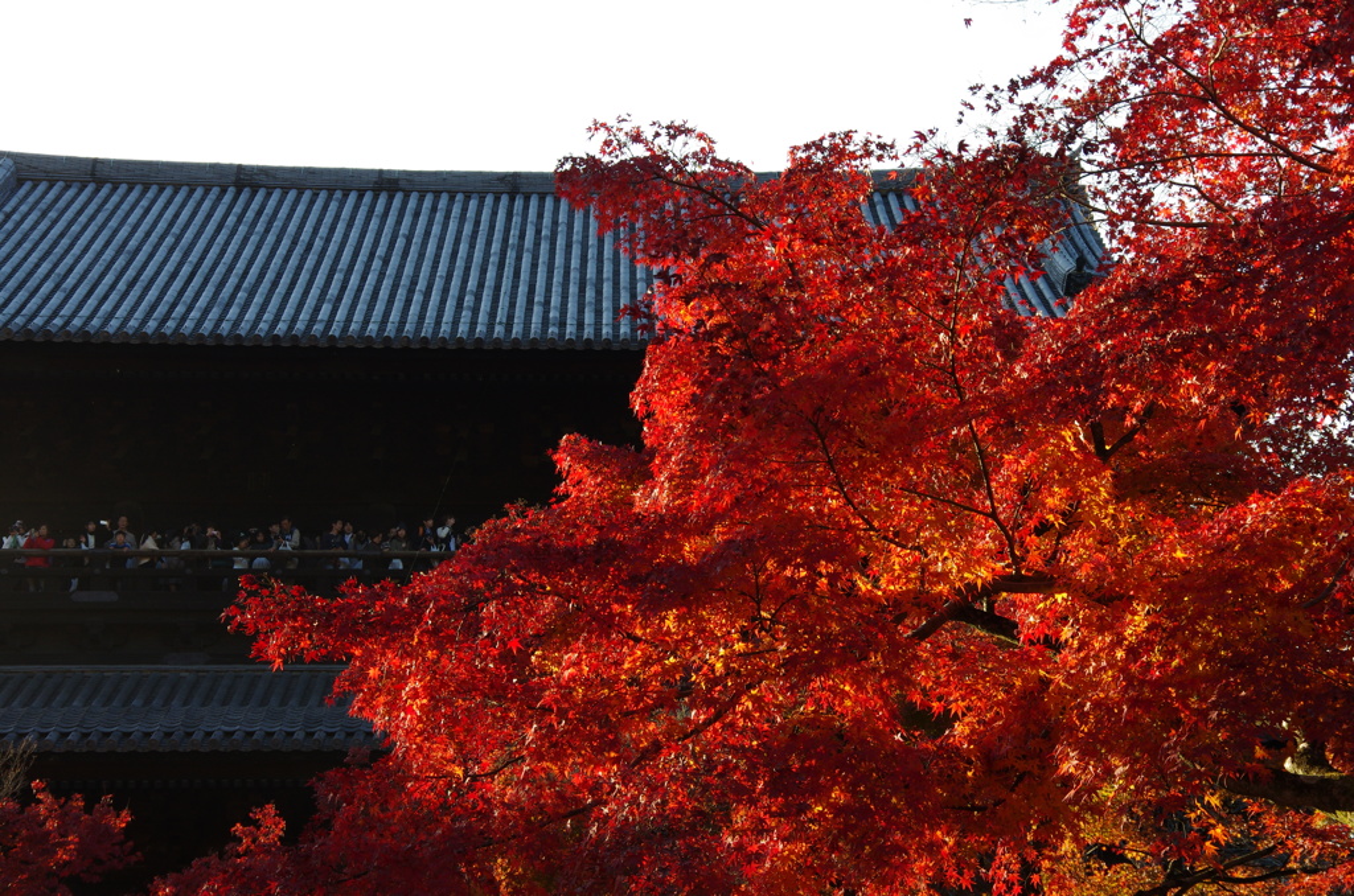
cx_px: 677
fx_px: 2252
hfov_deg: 33.5
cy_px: 448
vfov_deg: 22.5
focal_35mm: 60
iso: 400
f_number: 9
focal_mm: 40
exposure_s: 1/200
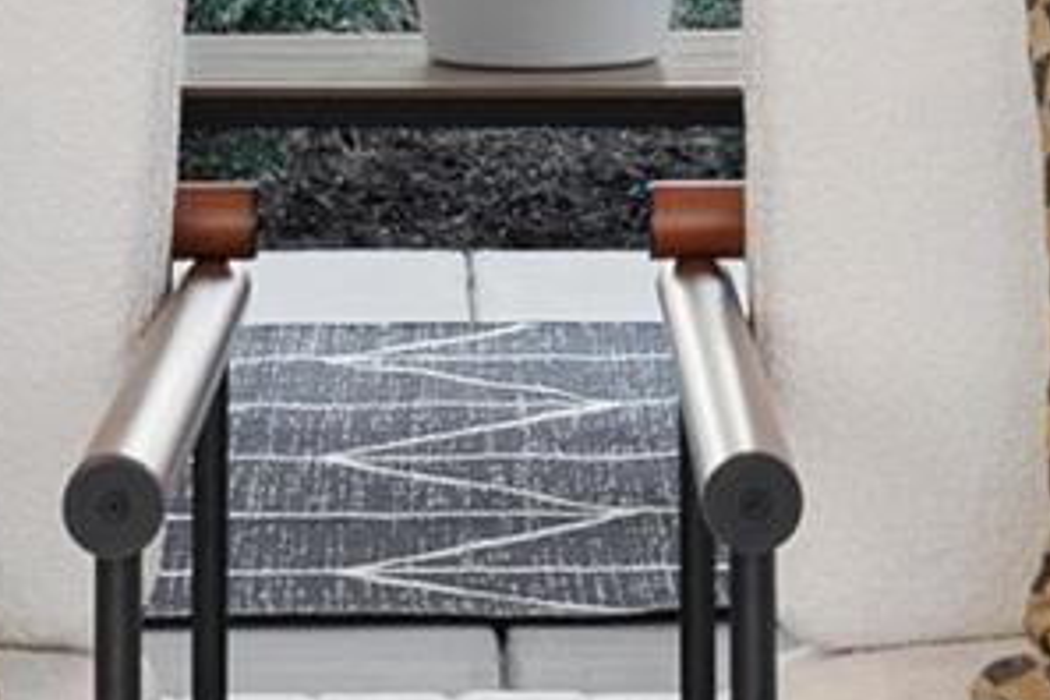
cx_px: 626
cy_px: -679
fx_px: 5658
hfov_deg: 10.6
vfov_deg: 6.9
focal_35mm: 194
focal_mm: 18
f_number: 6.3
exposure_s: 1/80
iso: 400
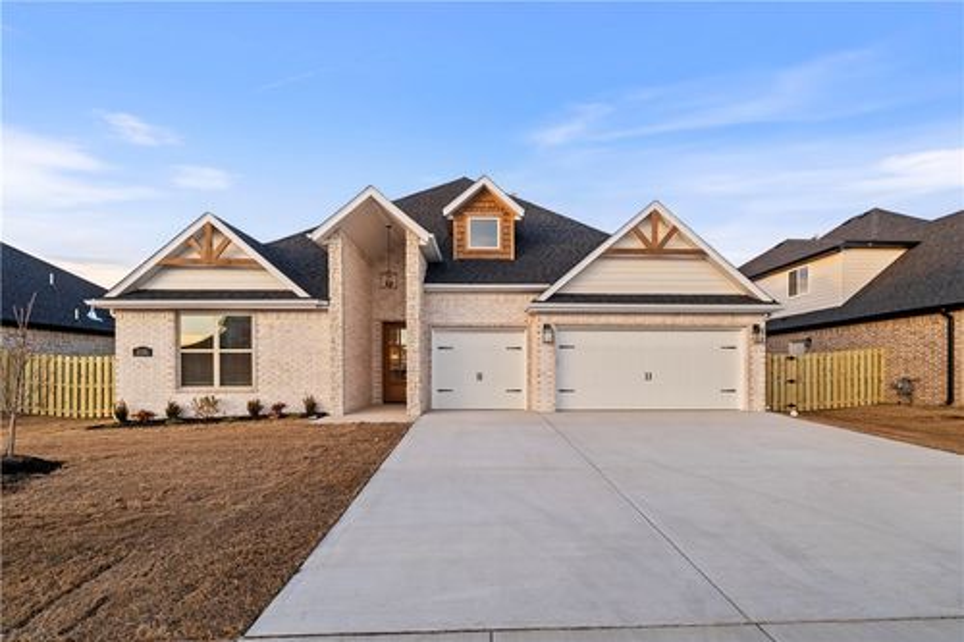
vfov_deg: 77.3
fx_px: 402
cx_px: 482
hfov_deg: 100.4
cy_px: 321
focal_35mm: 15
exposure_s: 1/400
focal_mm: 15
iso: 1250
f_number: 6.3
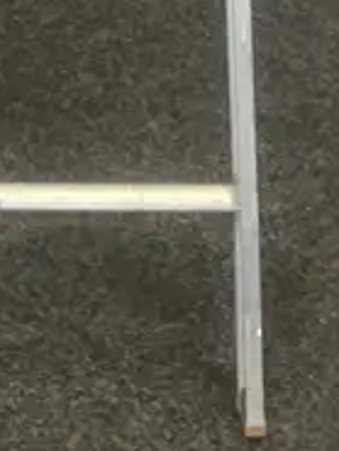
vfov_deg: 11.2
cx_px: 7
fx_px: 2022
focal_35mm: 155
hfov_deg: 9.5
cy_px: -529
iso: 125
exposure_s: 1/50
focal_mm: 3.99
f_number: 1.8
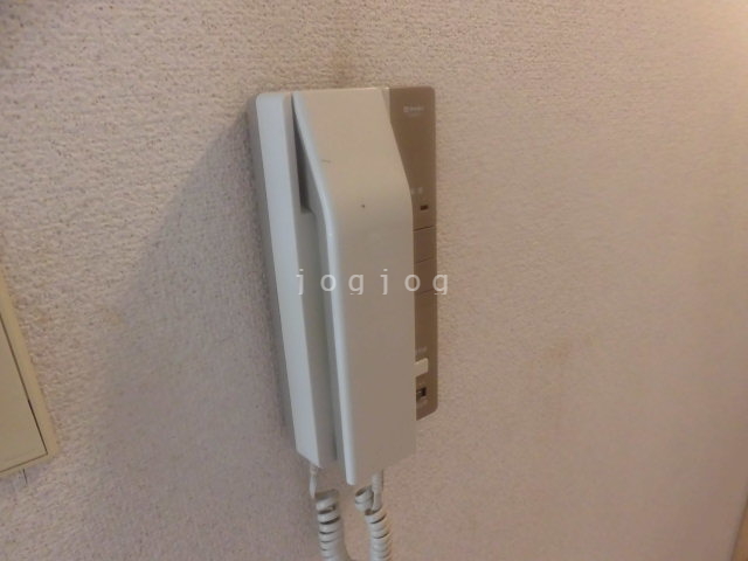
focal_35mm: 24
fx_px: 519
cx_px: 374
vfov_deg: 56.8
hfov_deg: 71.6
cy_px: 280
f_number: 3.1
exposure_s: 1/30
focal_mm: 4.3
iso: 320
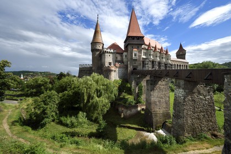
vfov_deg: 81.2
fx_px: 90
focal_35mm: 14
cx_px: 116
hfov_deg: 104.3
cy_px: 77
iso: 200
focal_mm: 14
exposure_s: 1/200
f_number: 18
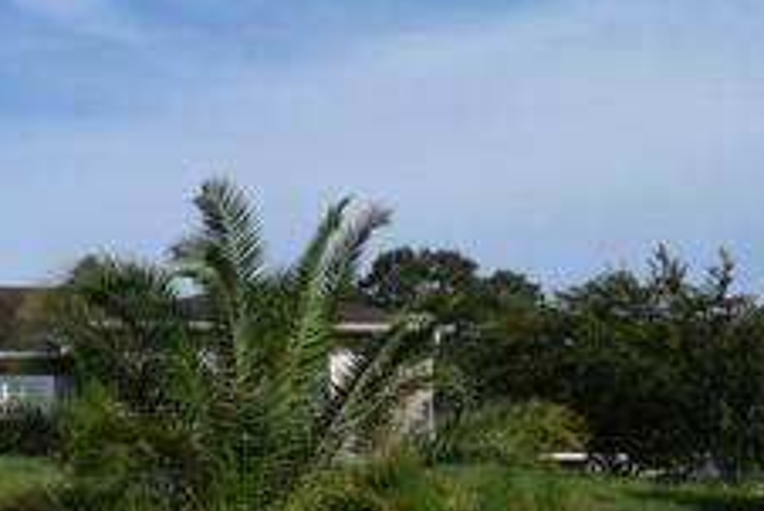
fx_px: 1805
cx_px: 20
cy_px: 313
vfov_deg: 16.1
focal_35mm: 85
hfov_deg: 23.0
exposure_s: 1/500
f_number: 11
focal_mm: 20
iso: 200
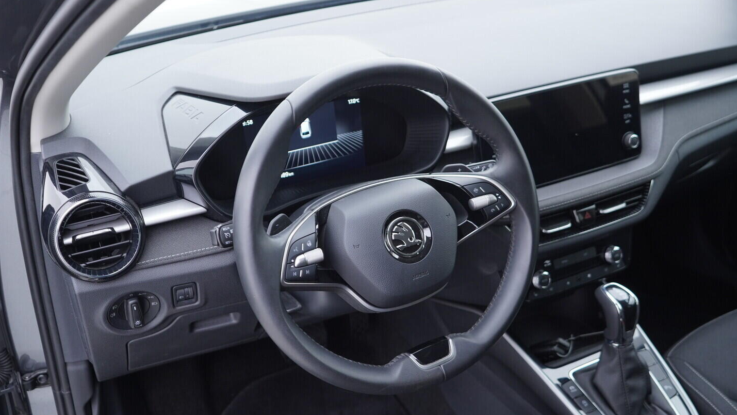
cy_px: 236
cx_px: 369
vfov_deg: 31.2
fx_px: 743
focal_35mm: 38
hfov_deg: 52.8
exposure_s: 1/40
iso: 250
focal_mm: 24
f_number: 2.8
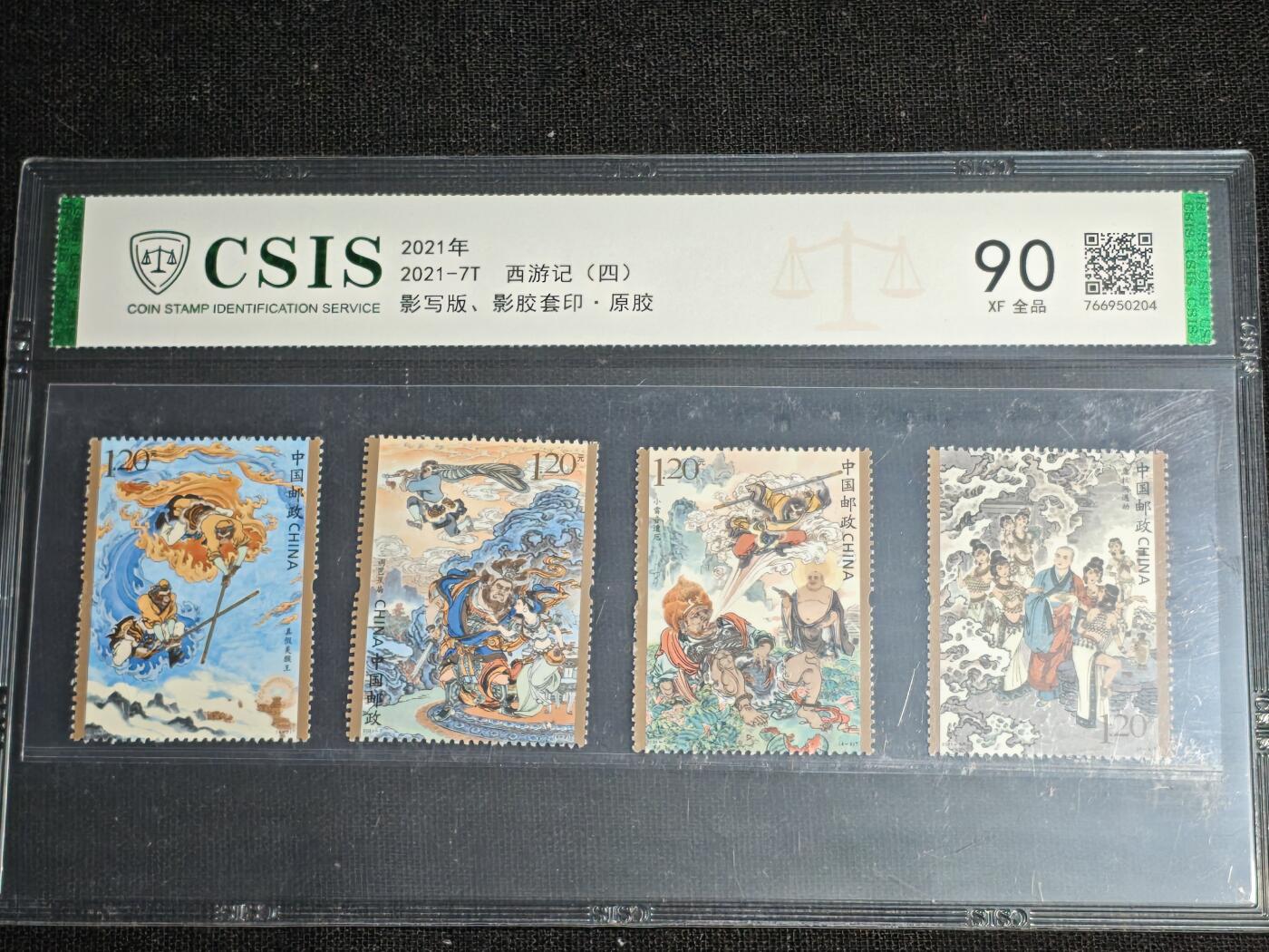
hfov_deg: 22.5
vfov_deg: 17.0
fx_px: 3189
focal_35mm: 87
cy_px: 476
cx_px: 634
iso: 50
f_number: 1.5
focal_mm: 4.94
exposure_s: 1/469
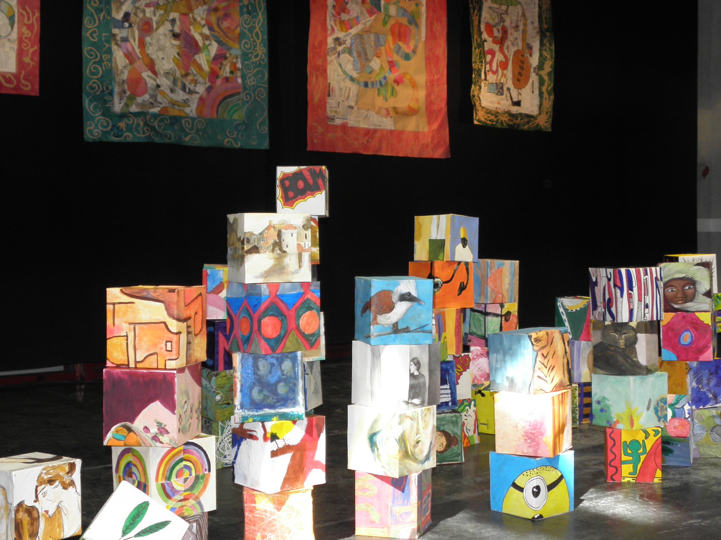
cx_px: 381
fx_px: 1104
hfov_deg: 36.2
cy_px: 240
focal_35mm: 53
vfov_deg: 27.5
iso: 100
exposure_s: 1/40
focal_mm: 6.64
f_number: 3.2
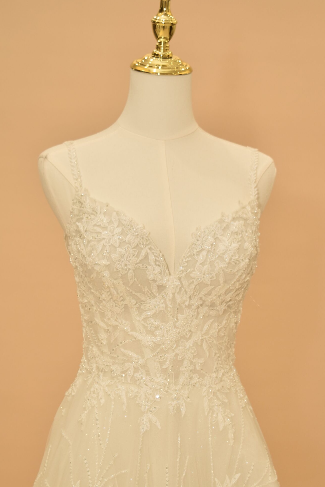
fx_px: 853
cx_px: 168
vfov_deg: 31.8
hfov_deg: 21.6
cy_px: 293
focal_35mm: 63
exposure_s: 1/80
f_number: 4.5
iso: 250
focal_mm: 32
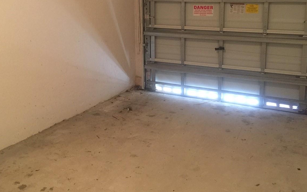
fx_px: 360
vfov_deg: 29.7
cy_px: 64
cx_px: 139
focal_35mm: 43
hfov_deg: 46.2
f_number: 2.2
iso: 125
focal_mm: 4.15
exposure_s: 1/10
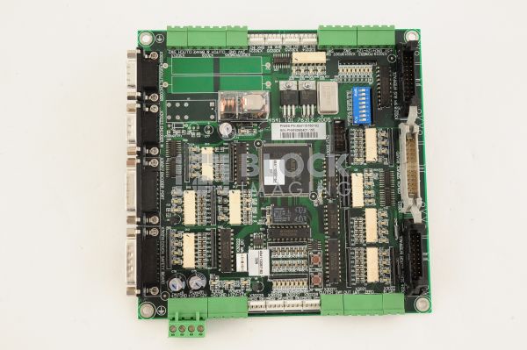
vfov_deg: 26.9
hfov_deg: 39.6
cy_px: 175
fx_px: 731
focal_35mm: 50
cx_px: 264
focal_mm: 50
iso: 1600
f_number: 9
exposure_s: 1/125
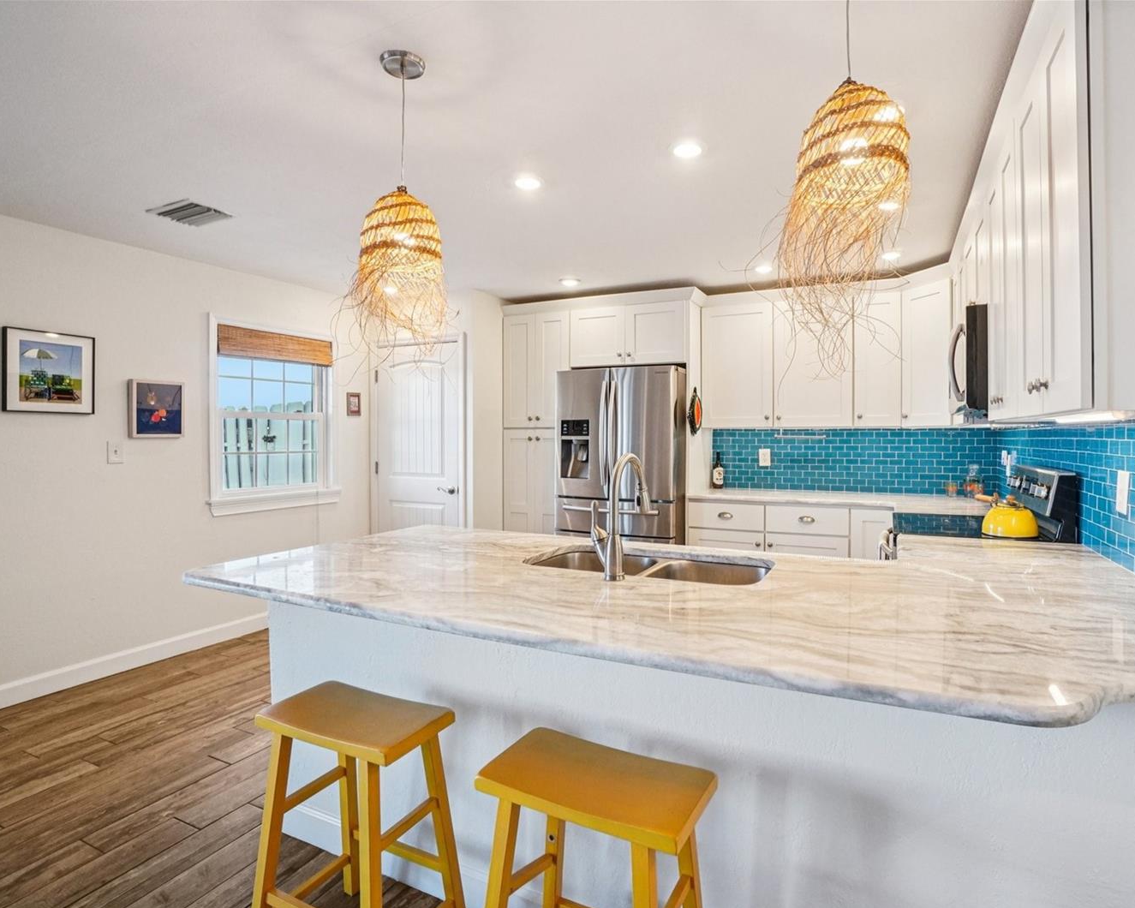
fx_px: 571
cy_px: 456
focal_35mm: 17
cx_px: 627
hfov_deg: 89.3
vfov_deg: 77.0
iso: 500
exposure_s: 1/30
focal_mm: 10
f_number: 8
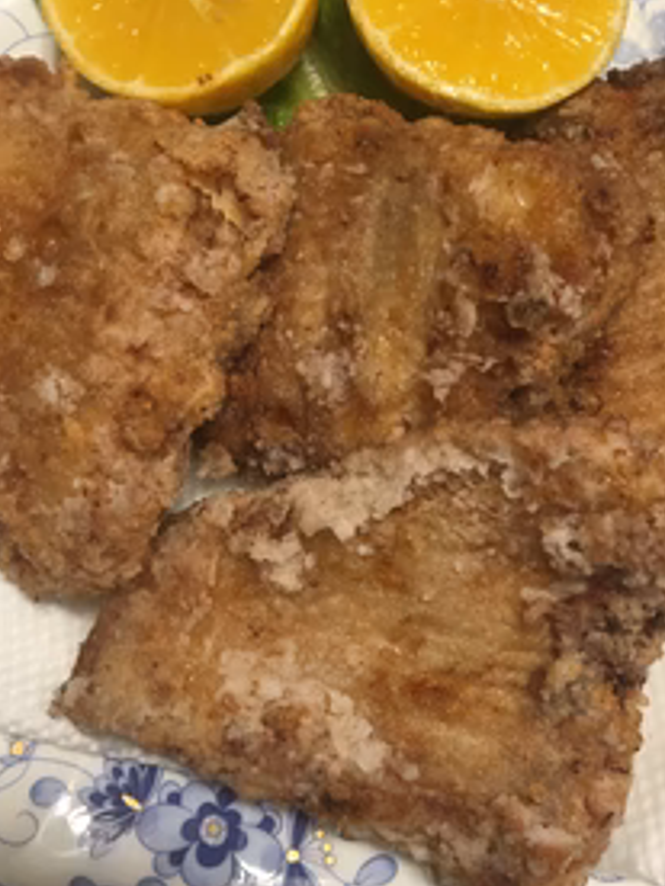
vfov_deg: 44.7
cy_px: 382
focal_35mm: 42
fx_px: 1076
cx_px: 337
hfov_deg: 34.3
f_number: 2.2
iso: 80
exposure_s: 1/30
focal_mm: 4.15
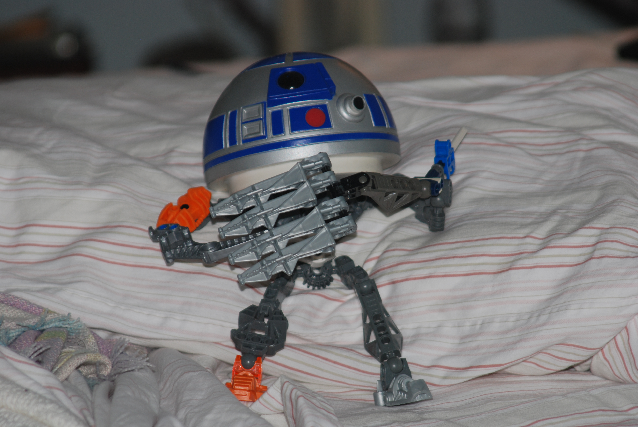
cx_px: 319
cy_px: 214
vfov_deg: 4.6
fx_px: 5323
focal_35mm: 300
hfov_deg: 6.9
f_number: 5.6
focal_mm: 200
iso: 200
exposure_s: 1/60
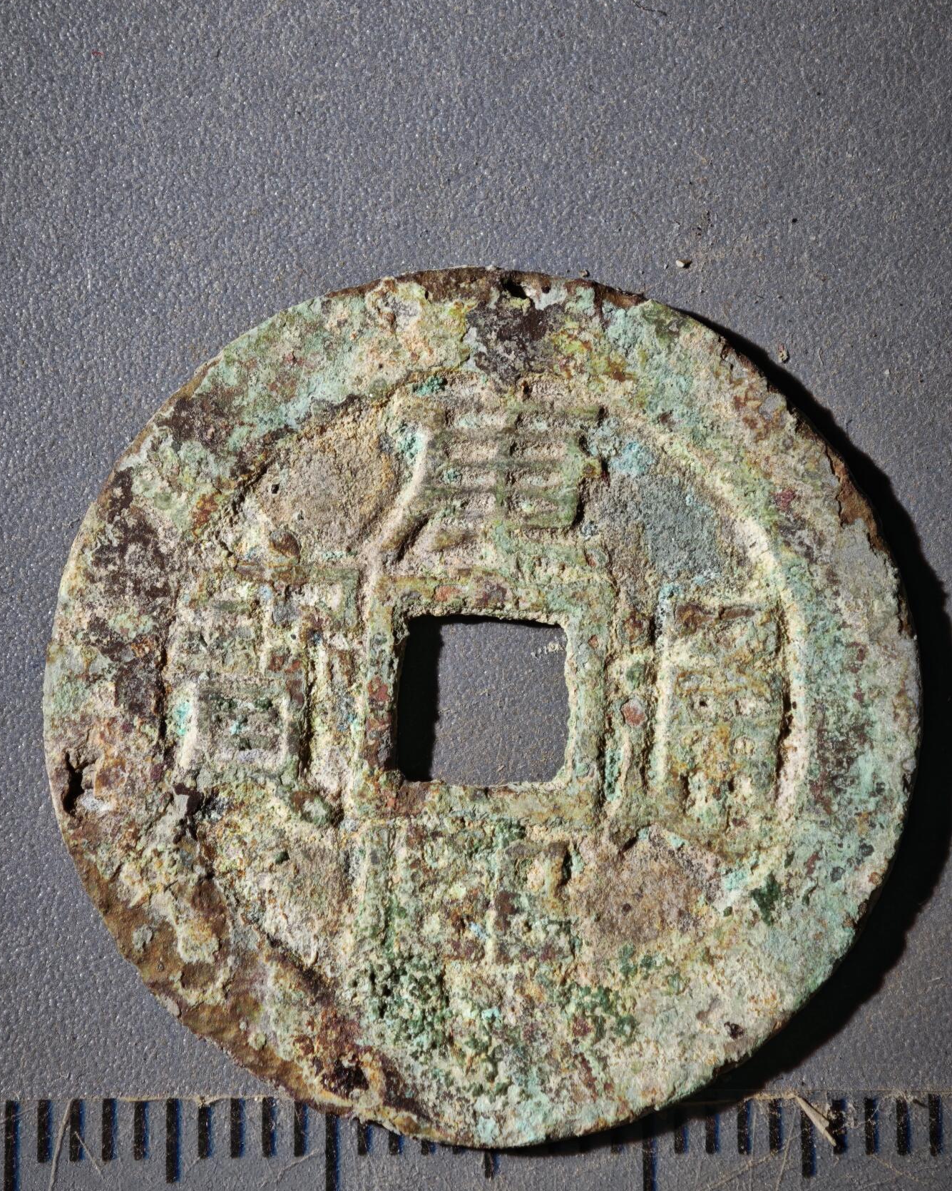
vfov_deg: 19.2
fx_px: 3522
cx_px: 476
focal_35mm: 100
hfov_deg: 15.4
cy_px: 580
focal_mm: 9
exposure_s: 1/100
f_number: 2
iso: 100
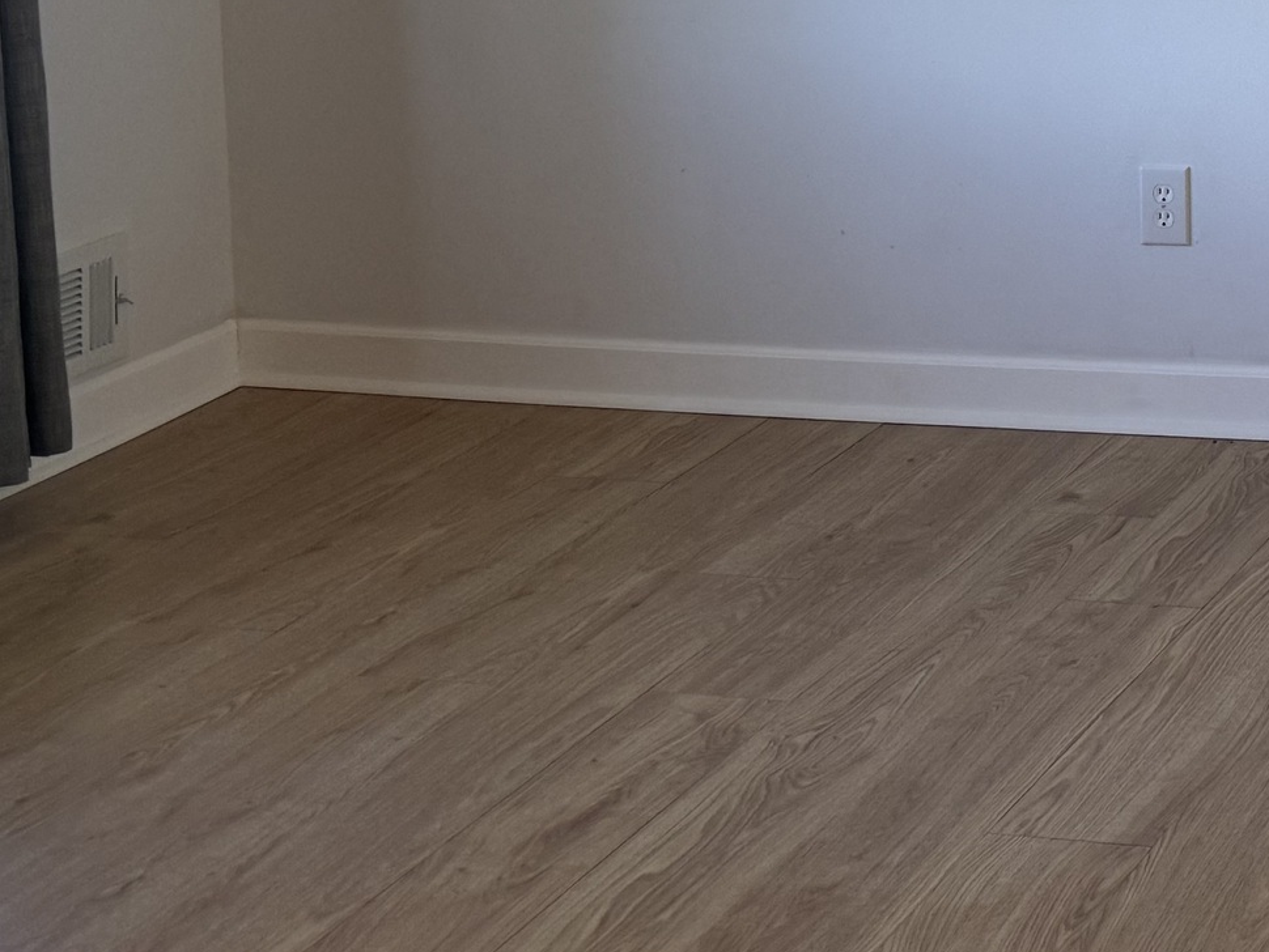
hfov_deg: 22.1
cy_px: -390
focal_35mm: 76
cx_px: 1800
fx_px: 2787
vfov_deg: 17.8
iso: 125
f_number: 1.78
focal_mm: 6.76
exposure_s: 1/120
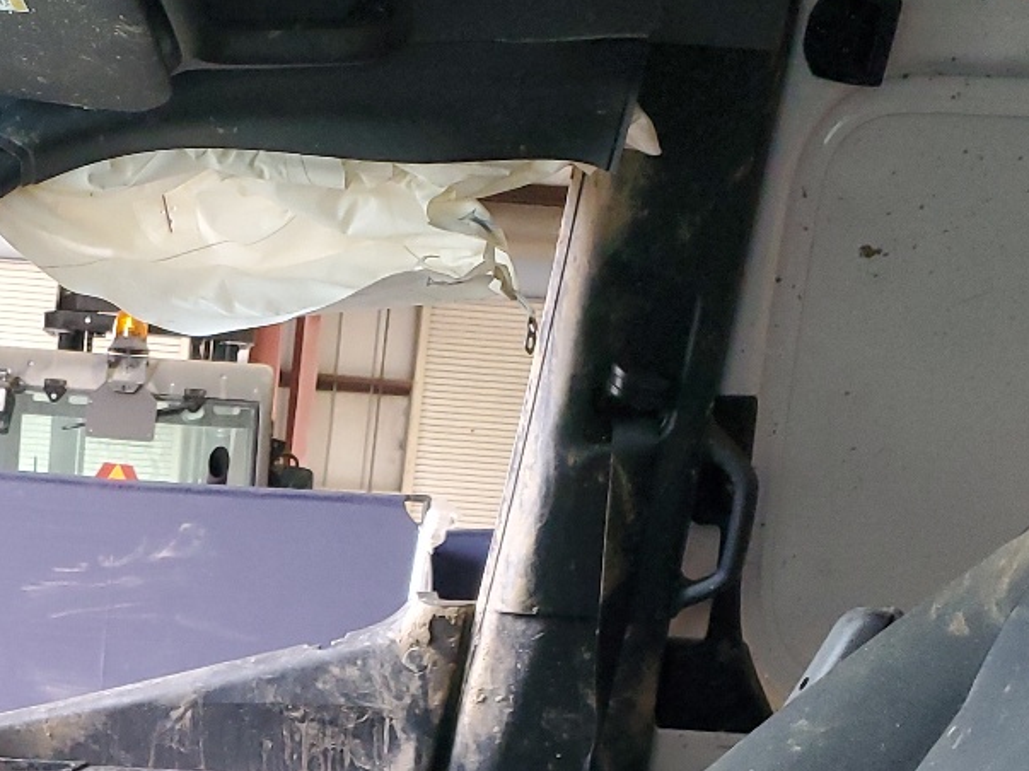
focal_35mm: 69
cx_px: 65
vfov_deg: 19.8
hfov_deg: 27.0
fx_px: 2051
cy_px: 976
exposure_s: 1/60.2
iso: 249
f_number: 1.5
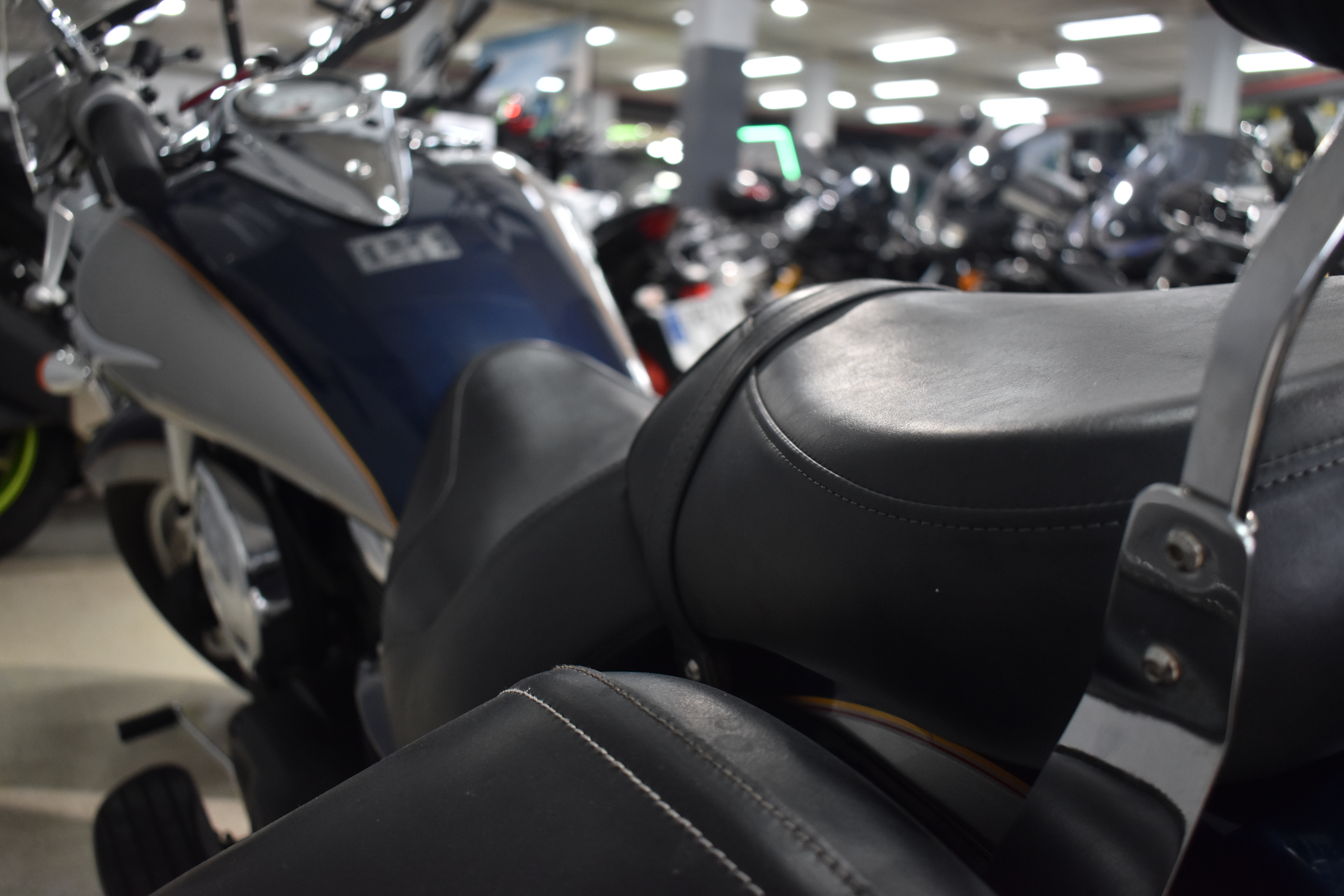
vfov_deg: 36.9
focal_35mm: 36
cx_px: 672
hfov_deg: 53.1
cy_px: 448
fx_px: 1344
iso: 800
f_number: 3.8
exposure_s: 1/60
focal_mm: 24
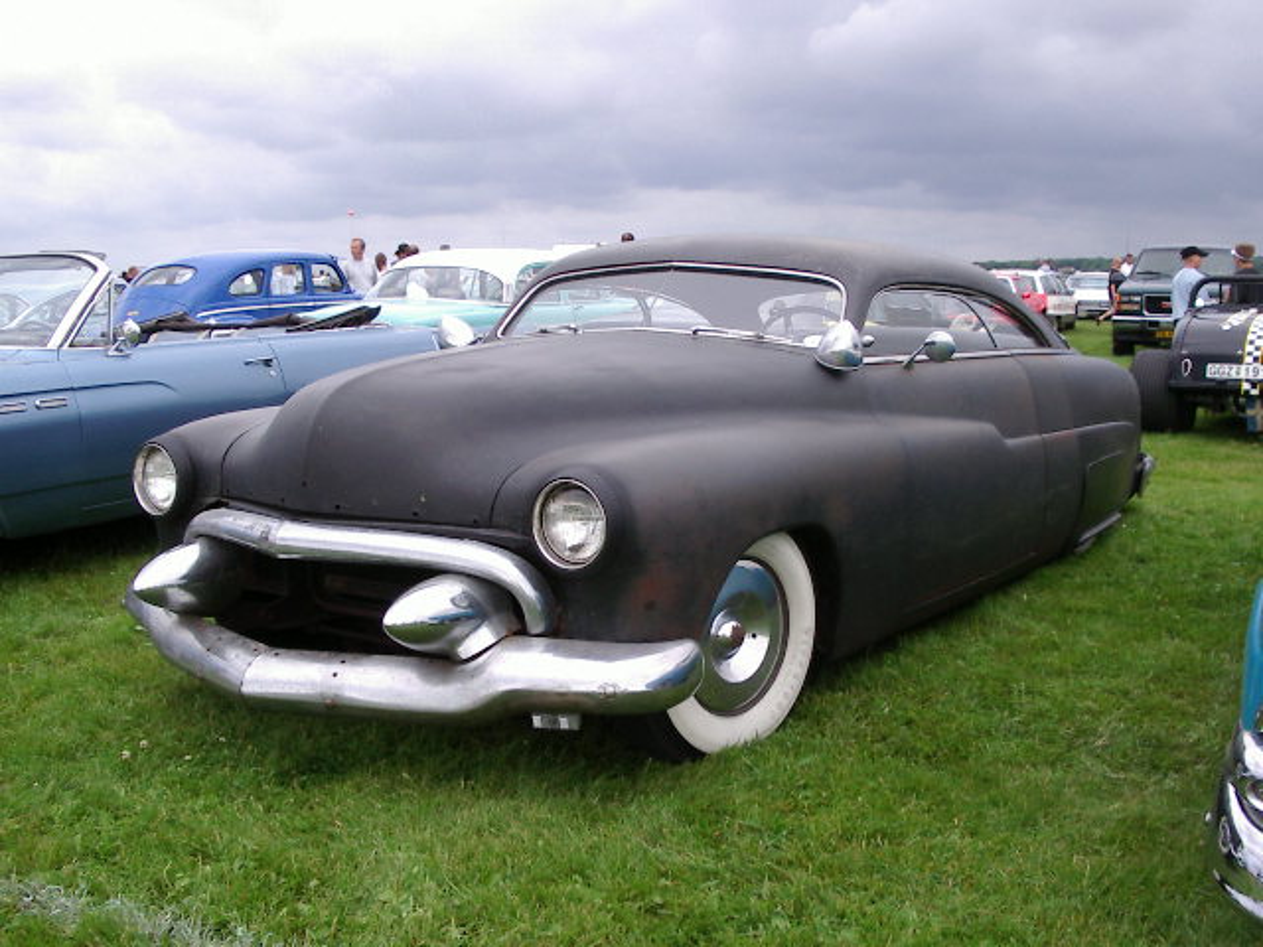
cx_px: 632
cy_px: 474
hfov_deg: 49.0
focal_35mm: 38
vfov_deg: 37.7
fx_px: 1386
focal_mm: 5.8
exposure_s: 1/250
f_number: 4.8
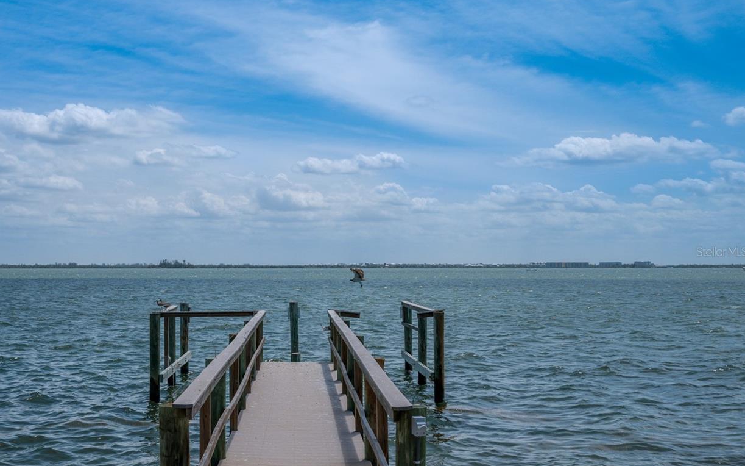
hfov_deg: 48.6
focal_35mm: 40
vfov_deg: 32.0
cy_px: 251
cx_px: 263
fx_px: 812
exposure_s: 1/640
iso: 100
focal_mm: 30
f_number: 9
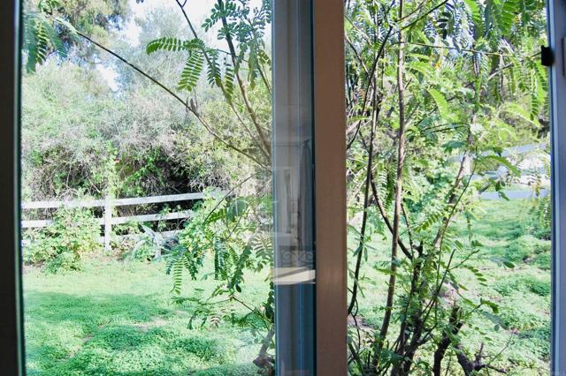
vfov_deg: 45.6
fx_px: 448
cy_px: 188
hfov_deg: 64.6
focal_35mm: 28
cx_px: 283
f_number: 5.6
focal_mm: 19
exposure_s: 1/125
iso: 360
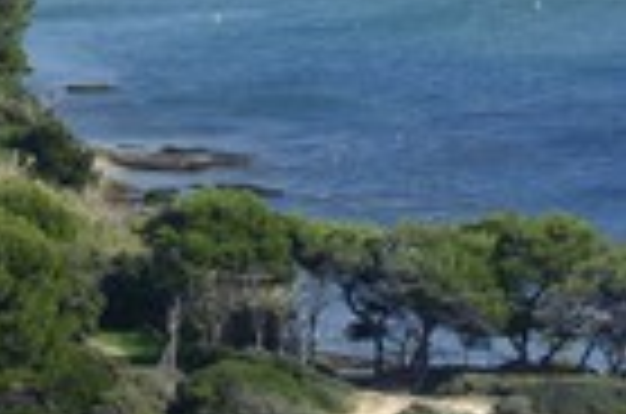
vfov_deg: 3.5
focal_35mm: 394
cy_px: 306
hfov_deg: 5.2
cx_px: -315
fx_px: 6836
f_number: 10
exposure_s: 1/320
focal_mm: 130
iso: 320
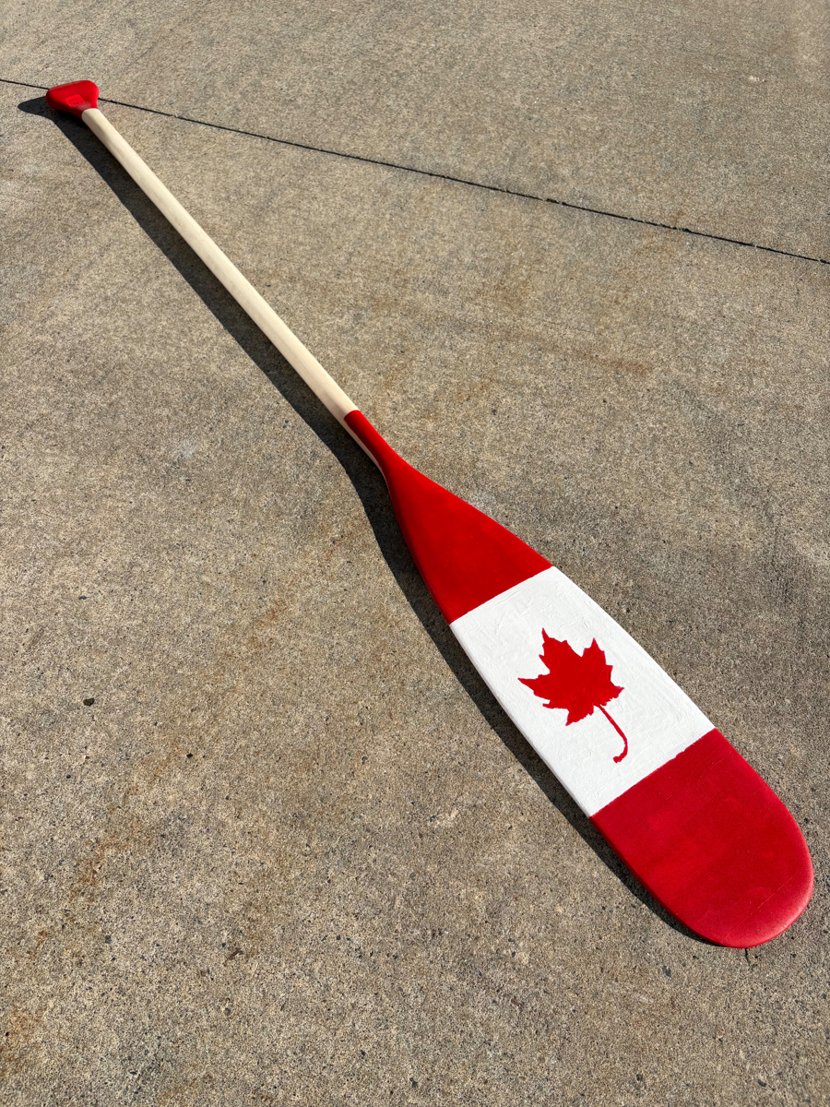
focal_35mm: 26
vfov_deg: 67.3
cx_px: 415
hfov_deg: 53.1
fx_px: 831
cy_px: 554
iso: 50
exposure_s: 1/5348
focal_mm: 5.96
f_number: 1.6
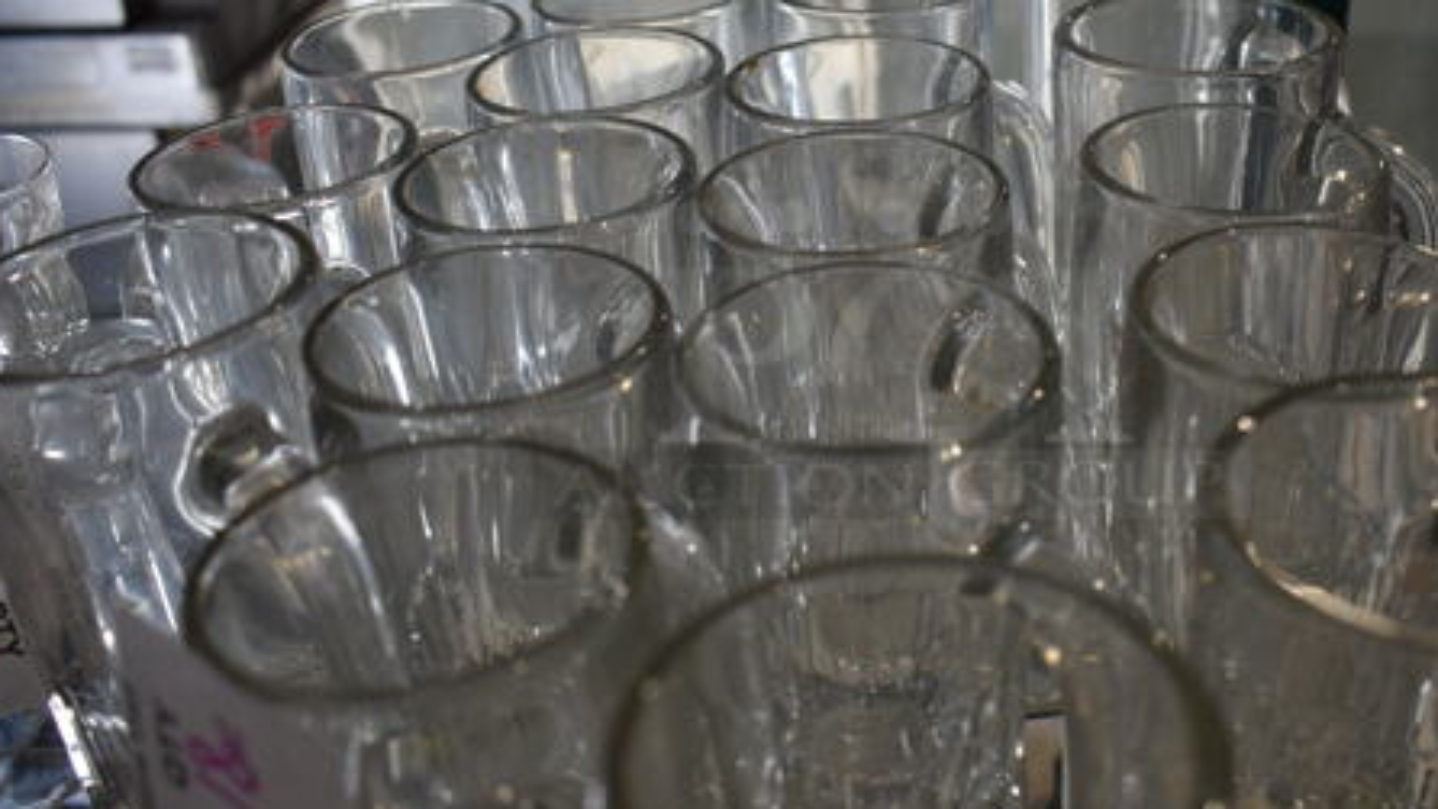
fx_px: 1640
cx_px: 893
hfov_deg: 47.0
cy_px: 348
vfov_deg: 27.7
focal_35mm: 43
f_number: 3.5
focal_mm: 20
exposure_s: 1/250
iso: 720
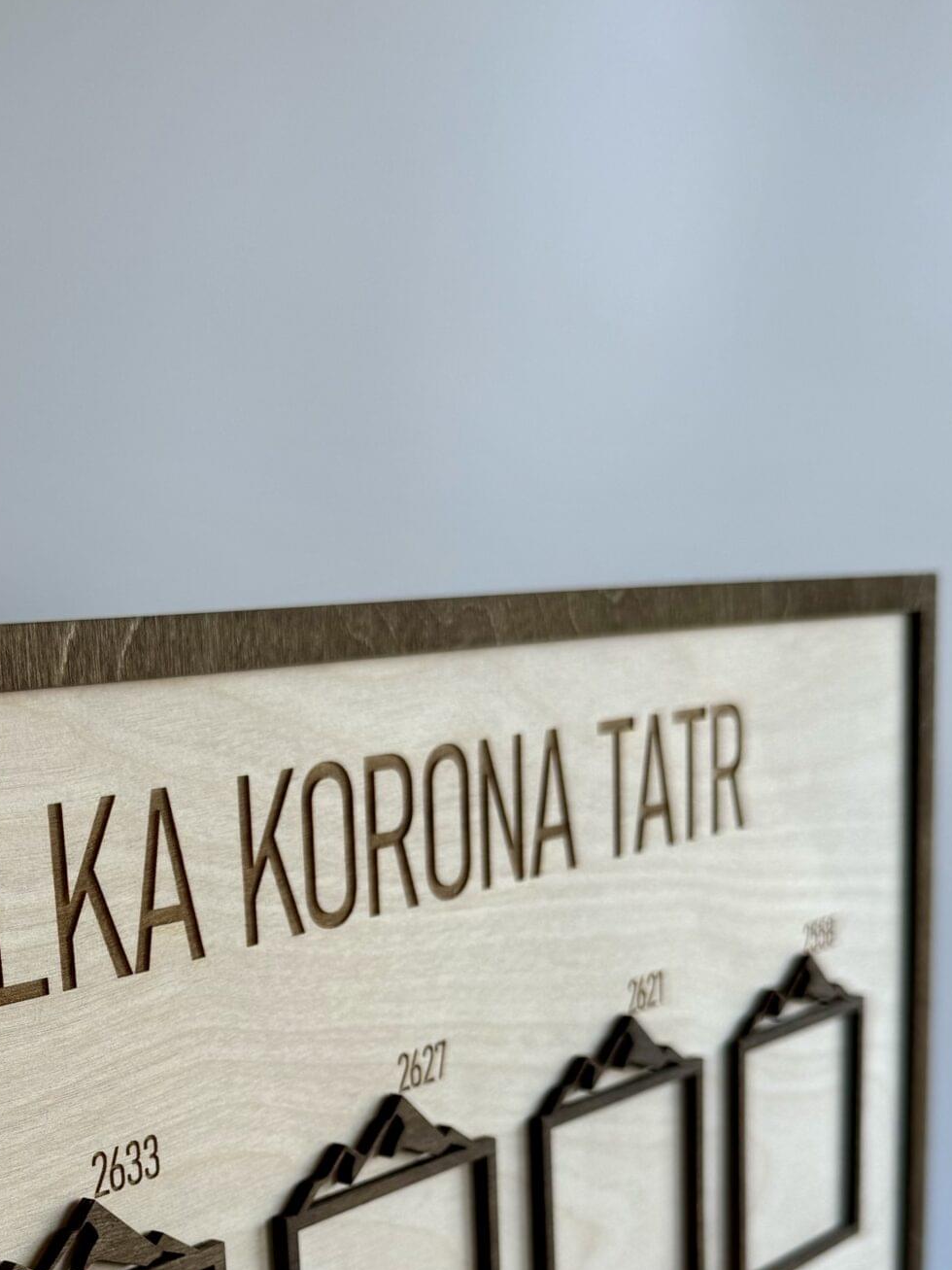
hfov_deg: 29.6
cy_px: 1111
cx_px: 94
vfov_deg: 38.1
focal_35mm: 47
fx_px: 1724
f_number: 1.78
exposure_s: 1/121
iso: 64
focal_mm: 6.76
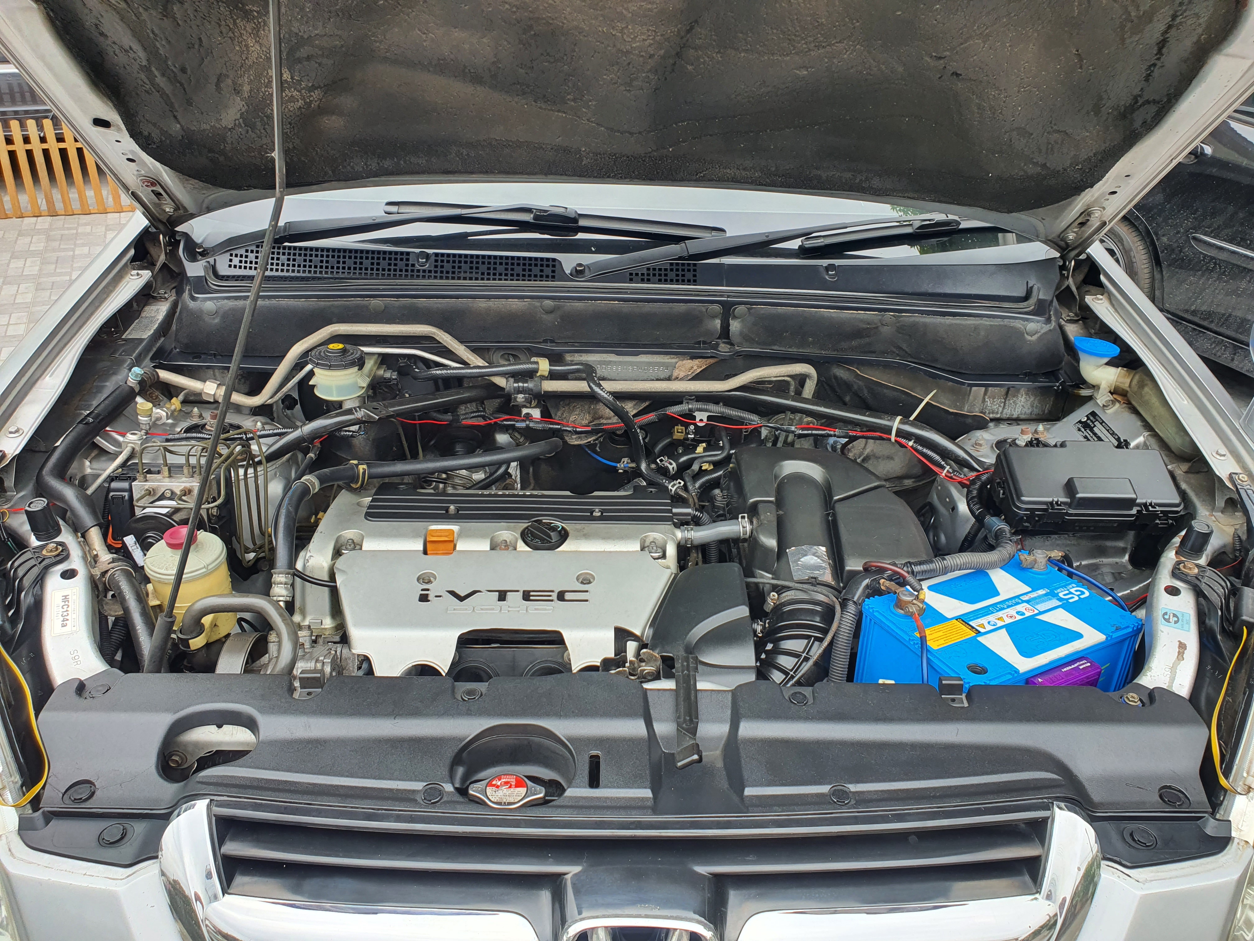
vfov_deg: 53.1
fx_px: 942
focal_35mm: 26
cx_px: 627
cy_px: 470
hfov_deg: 67.3
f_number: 2.4
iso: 50
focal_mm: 4.3
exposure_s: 1/243
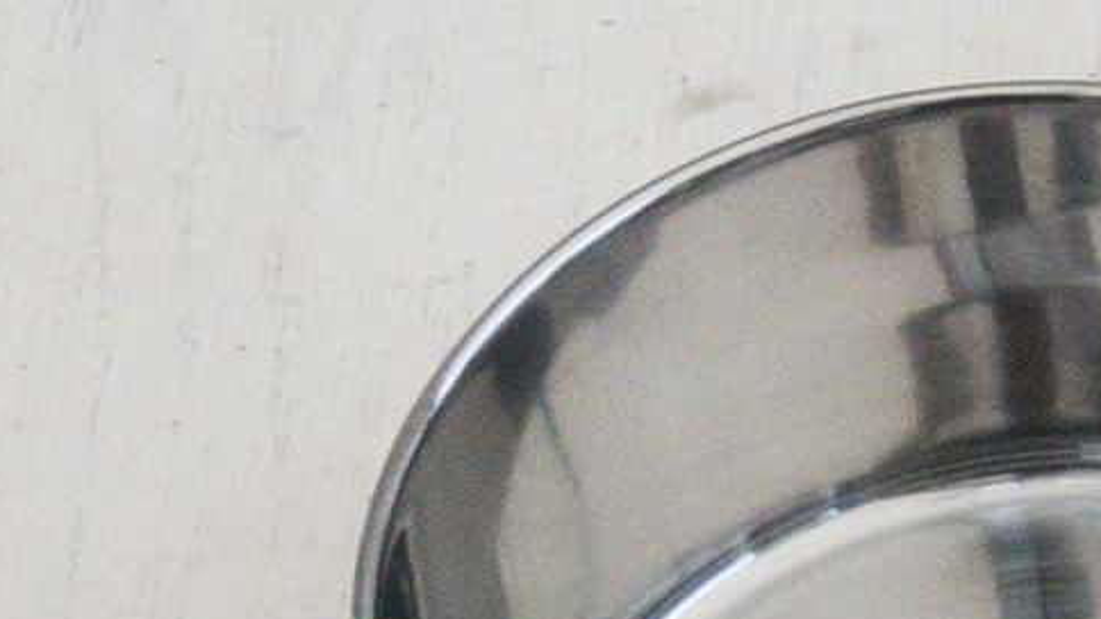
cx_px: 1811
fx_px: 5429
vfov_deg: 6.4
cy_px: 1163
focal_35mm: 186
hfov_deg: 11.0
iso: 400
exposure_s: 1/500
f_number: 4
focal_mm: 7.86
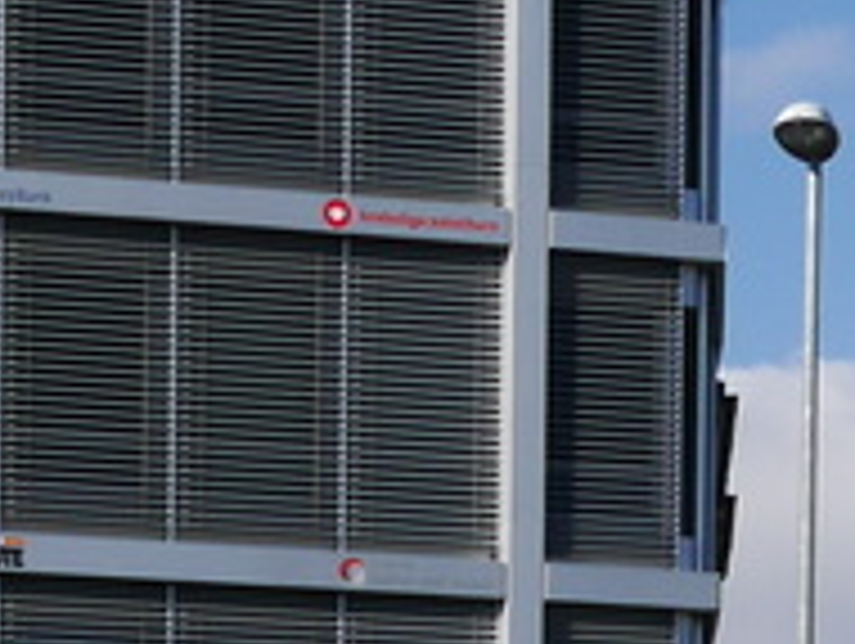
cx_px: -392
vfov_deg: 6.8
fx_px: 4996
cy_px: 1707
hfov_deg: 9.5
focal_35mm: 202
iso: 160
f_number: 8
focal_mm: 16
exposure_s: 1/500
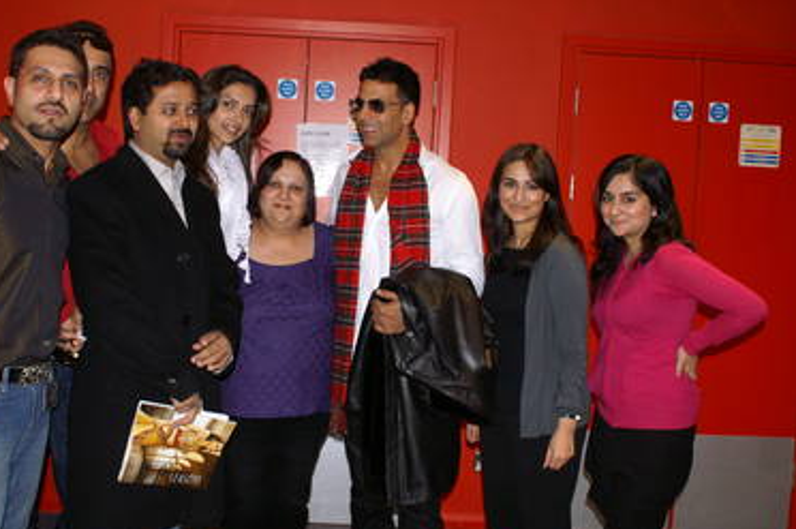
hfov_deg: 44.5
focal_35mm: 44
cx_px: 351
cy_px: 243
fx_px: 972
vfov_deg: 30.4
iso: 400
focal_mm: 26
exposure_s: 1/60
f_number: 4.5
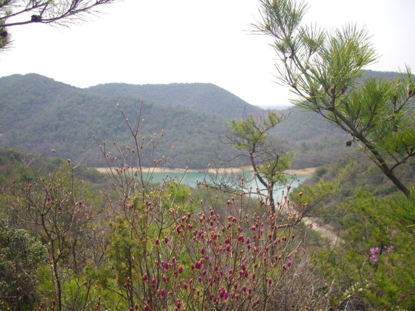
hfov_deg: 50.1
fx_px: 444
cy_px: 156
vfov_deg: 38.7
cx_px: 208
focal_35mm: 37
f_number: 5.6
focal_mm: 6.2
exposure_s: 1/200
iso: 100
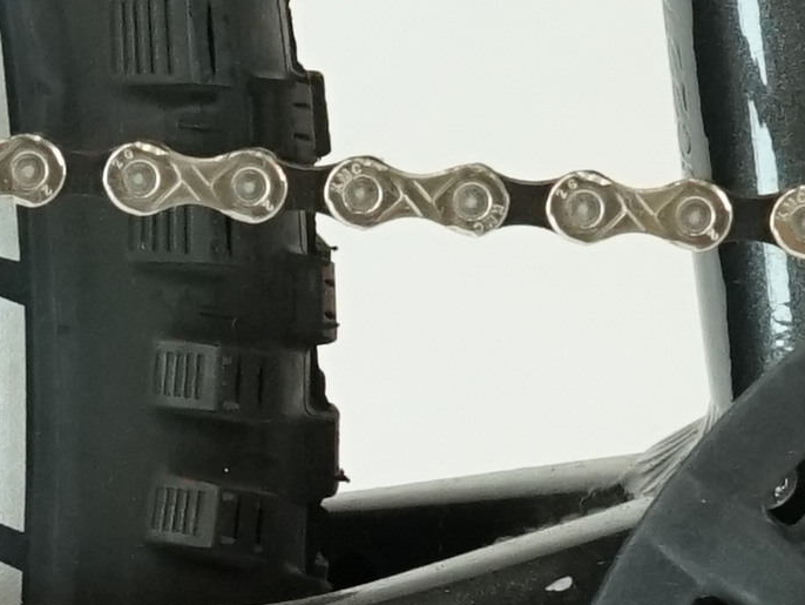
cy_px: 601
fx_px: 7235
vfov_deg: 4.8
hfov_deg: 6.3
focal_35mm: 311
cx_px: -238
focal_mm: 37
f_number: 5.6
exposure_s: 1/200
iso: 1600
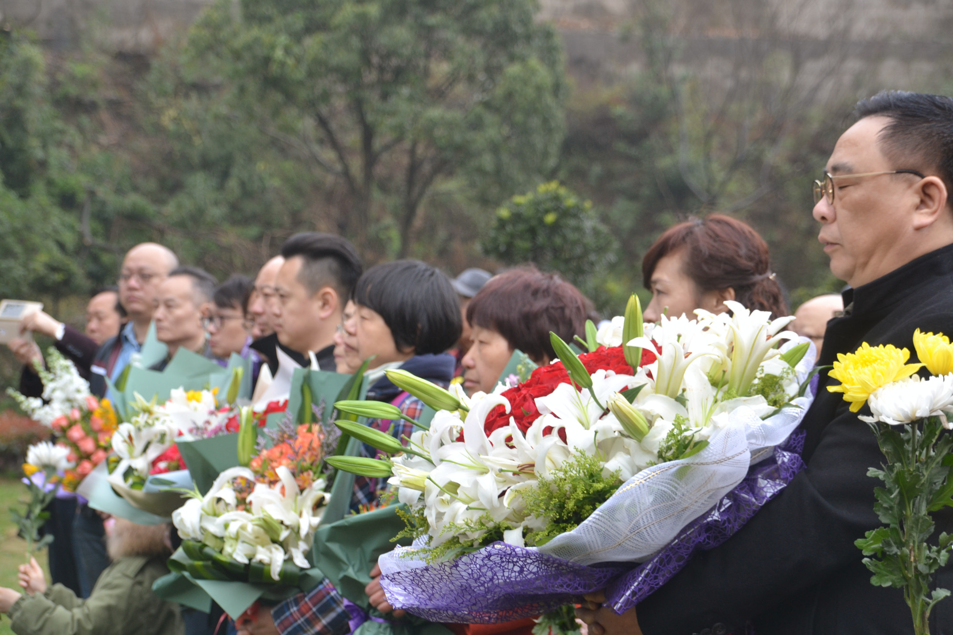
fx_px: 3573
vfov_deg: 10.2
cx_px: 476
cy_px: 318
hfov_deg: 15.2
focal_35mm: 135
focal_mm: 90
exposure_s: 1/60
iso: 200
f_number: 5.3
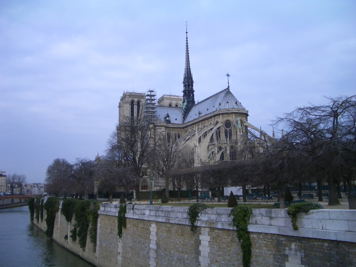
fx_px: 360
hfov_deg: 52.6
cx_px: 178
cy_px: 134
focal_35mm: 35
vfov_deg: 40.7
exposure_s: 1/800
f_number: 2.6
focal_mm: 5.8
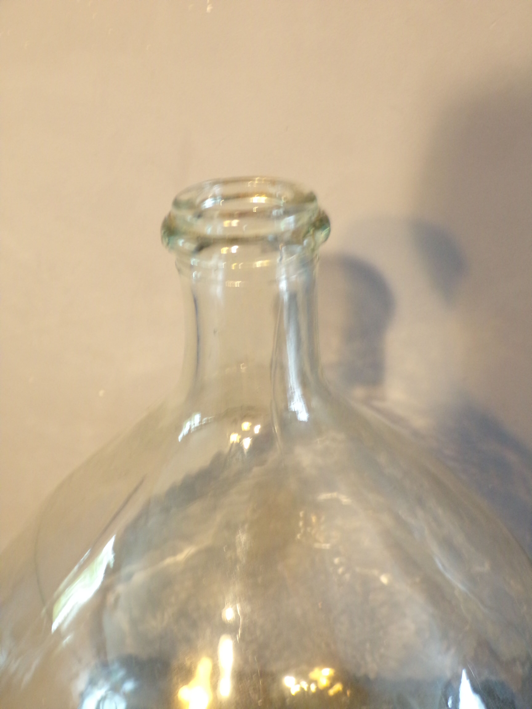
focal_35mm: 37
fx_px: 758
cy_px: 354
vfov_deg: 50.1
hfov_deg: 38.7
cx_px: 266
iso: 400
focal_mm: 6.6
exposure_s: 1/17
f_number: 3.3
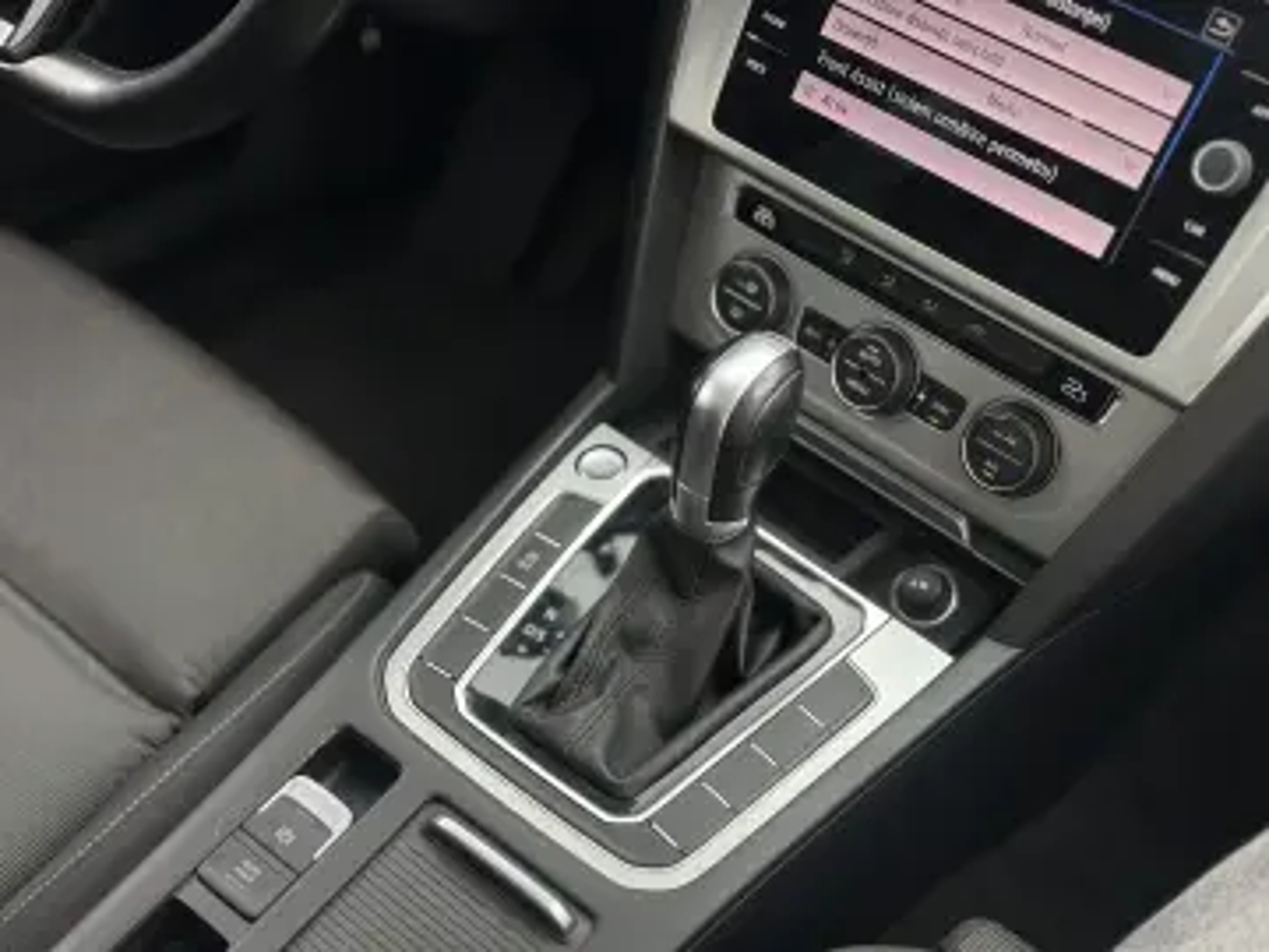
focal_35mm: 48
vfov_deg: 30.3
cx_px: 634
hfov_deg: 39.7
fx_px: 1760
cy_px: 476
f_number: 1.78
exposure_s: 1/175
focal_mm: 6.86
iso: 80
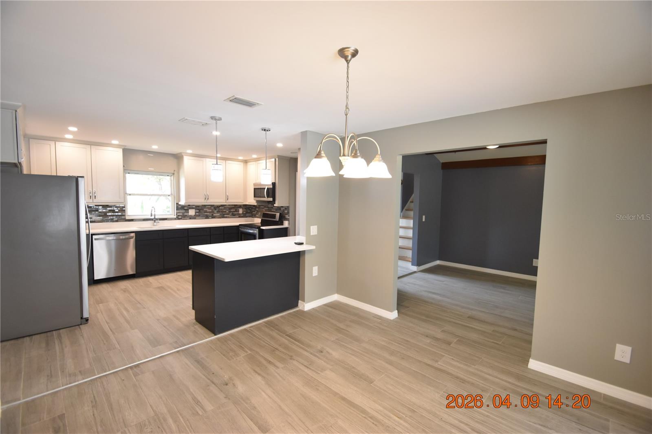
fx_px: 272
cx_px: 326
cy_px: 217
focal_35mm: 15
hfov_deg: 100.4
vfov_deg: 77.3
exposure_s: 1/90
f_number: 3.5
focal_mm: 10
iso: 800
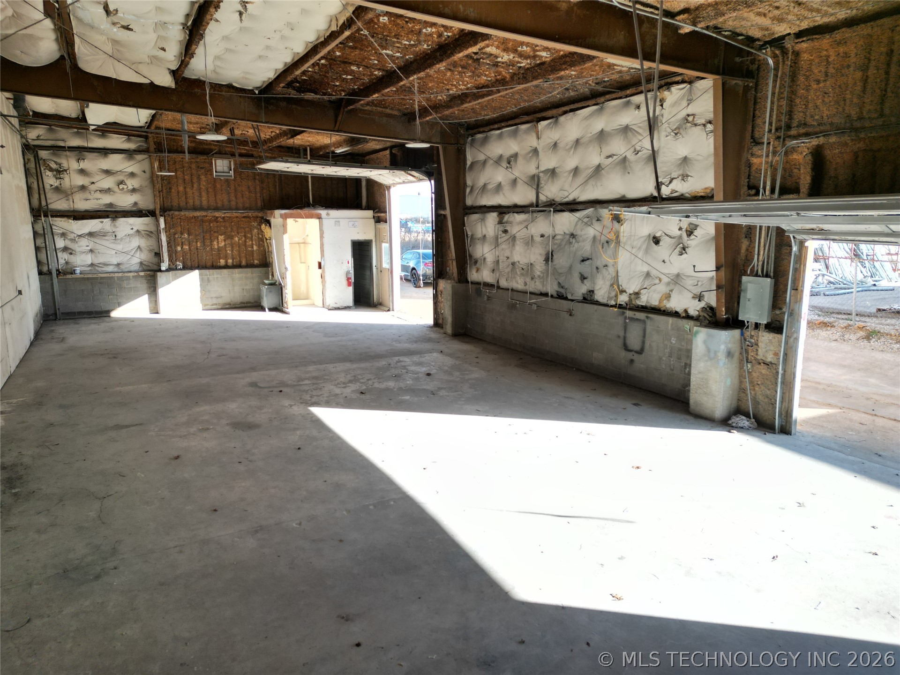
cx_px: 450
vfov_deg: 56.8
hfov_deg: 71.6
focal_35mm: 24
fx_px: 624
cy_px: 338
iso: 100
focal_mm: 6.72
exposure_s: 1/500
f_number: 1.7
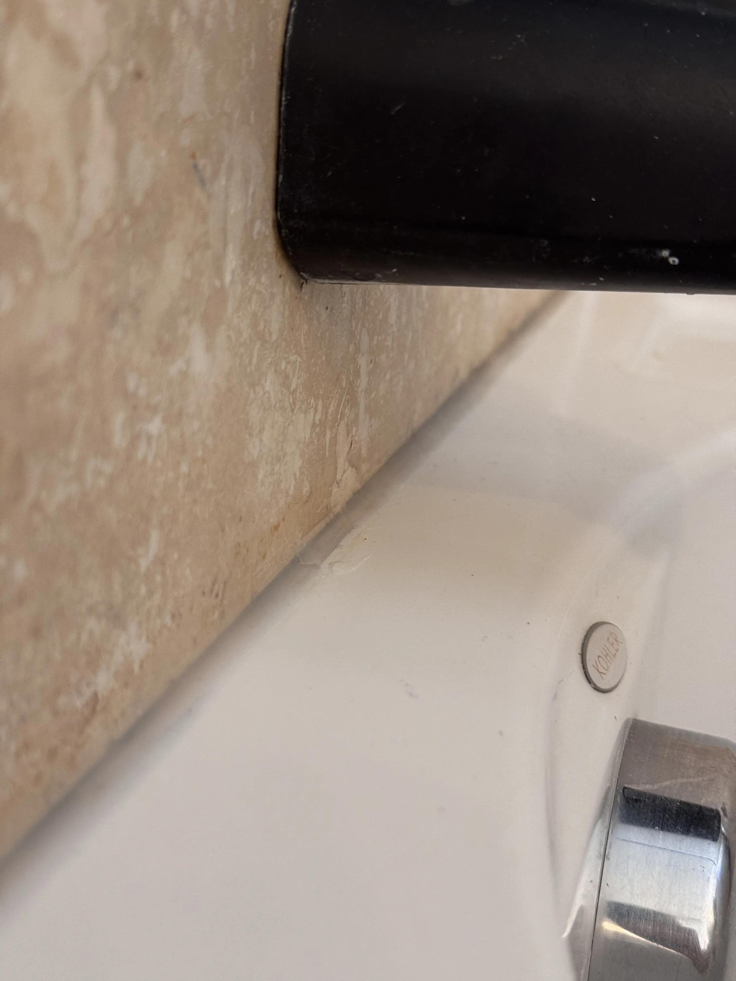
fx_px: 1361
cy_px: 490
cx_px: 368
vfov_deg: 39.7
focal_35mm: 48
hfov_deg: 30.3
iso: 200
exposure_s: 1/60
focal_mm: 6.76
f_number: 1.78
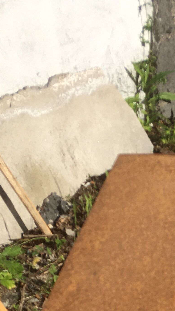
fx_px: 767
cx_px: 244
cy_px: 368
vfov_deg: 21.4
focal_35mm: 93
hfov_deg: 12.5
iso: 25
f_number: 2.2
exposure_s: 1/1709
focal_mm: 4.15
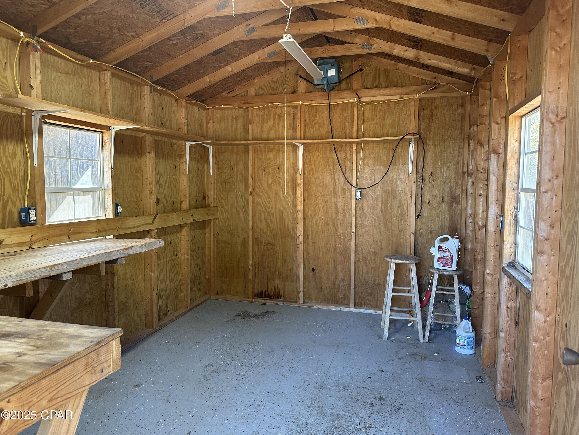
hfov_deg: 71.6
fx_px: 401
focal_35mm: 24
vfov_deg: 56.8
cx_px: 290
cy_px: 218
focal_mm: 6.86
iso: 200
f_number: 1.78
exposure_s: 1/121
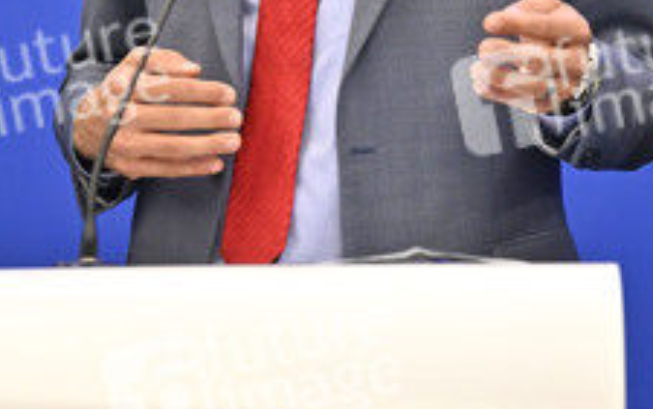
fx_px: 4987
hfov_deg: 7.5
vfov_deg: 4.7
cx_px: 337
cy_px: -58
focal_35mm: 280
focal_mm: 155
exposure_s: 1/800
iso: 5000
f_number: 2.8
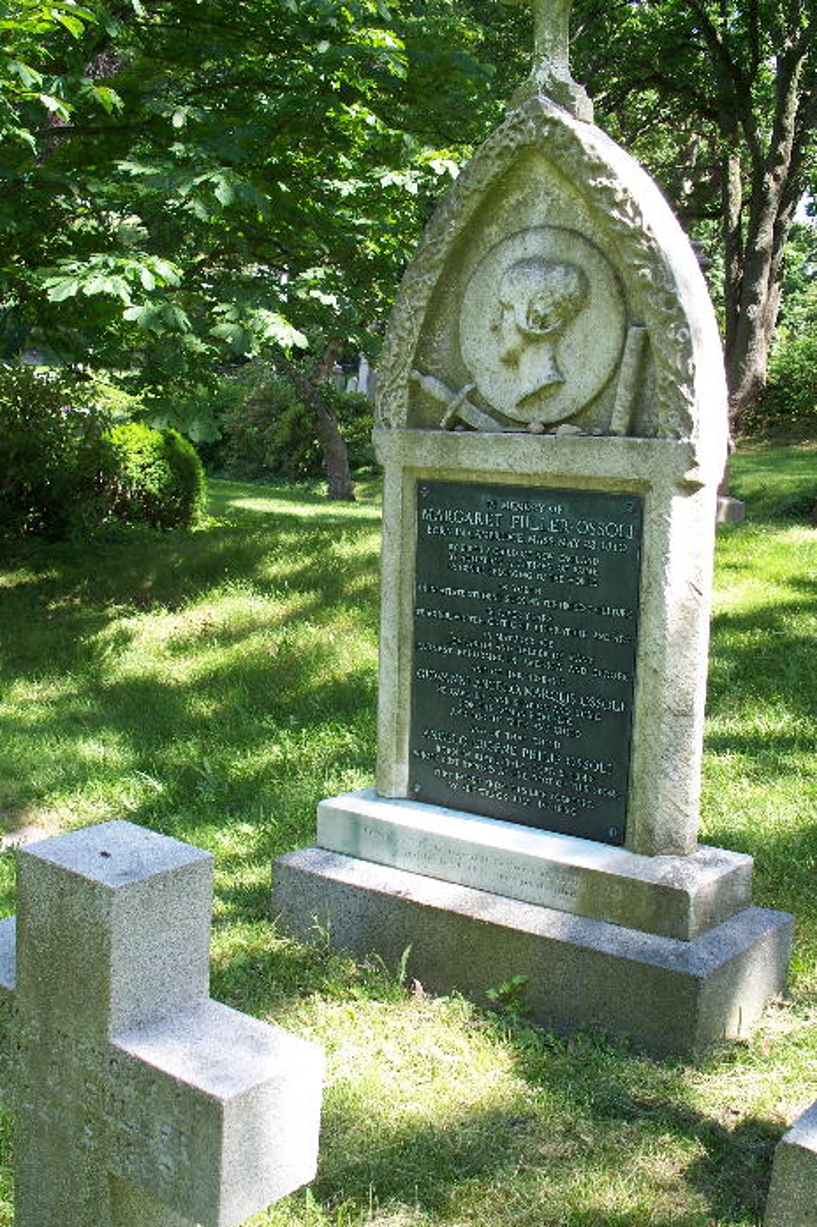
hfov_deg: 31.1
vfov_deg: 45.5
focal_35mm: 43
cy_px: 614
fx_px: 1465
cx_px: 372
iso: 64
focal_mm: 7.54
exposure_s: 1/160
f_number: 2.8
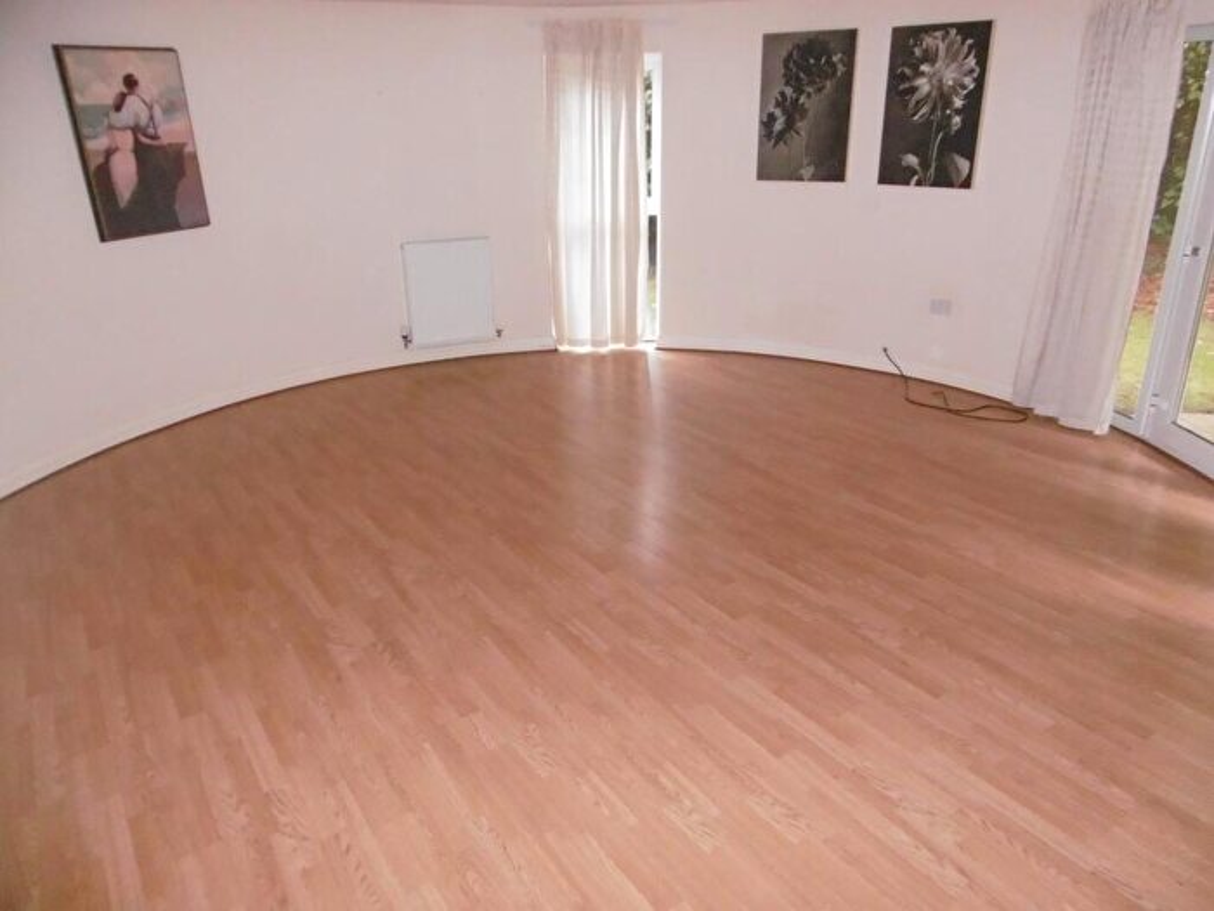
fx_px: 842
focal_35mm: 24
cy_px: 456
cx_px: 607
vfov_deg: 56.8
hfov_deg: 71.6
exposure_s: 1/100
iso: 640
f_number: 3.1
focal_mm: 4.3
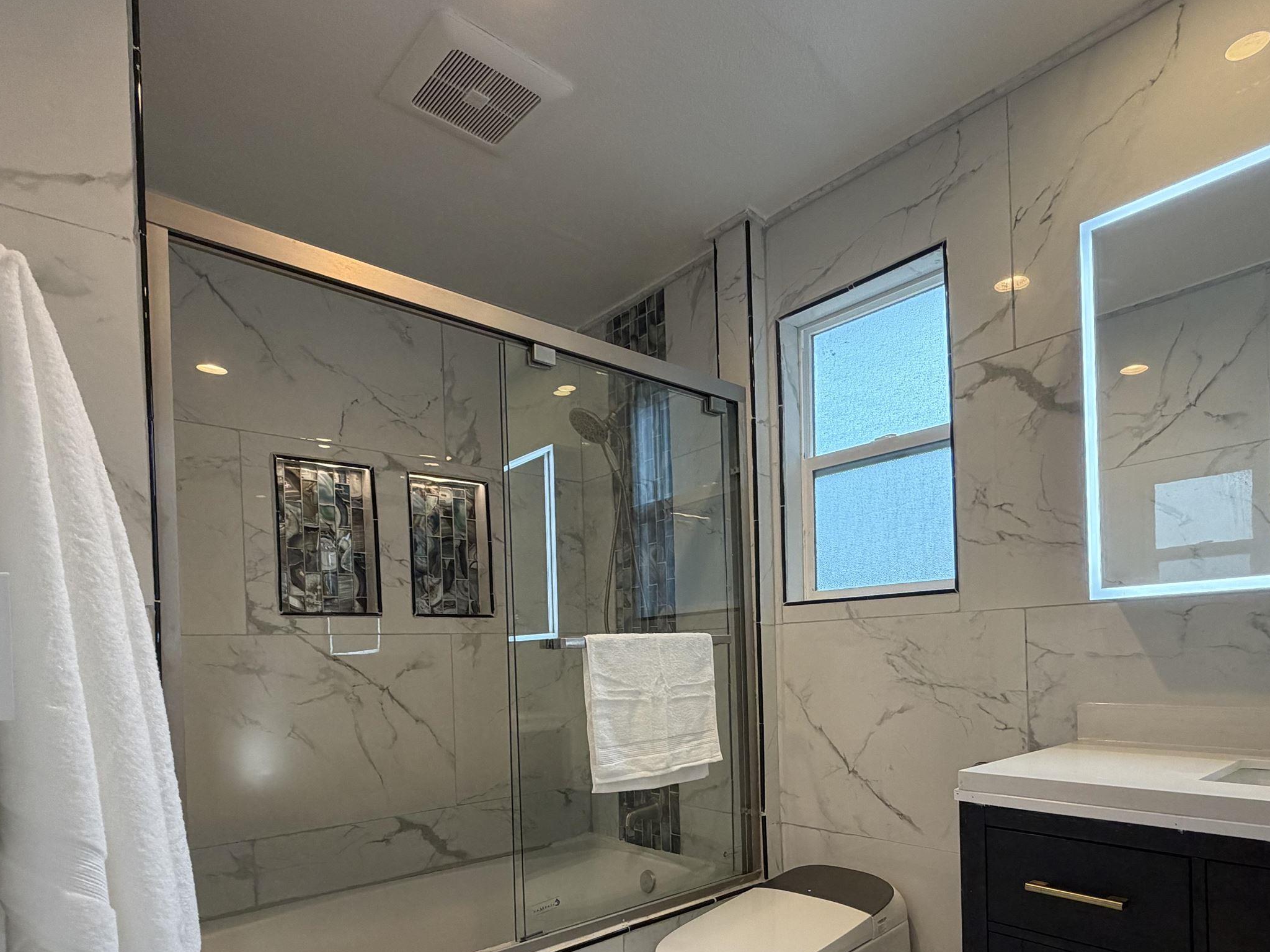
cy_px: 661
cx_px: 700
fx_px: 770
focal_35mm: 21
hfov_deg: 78.8
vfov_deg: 61.3
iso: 250
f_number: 2.2
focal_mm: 2.22
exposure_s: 1/120
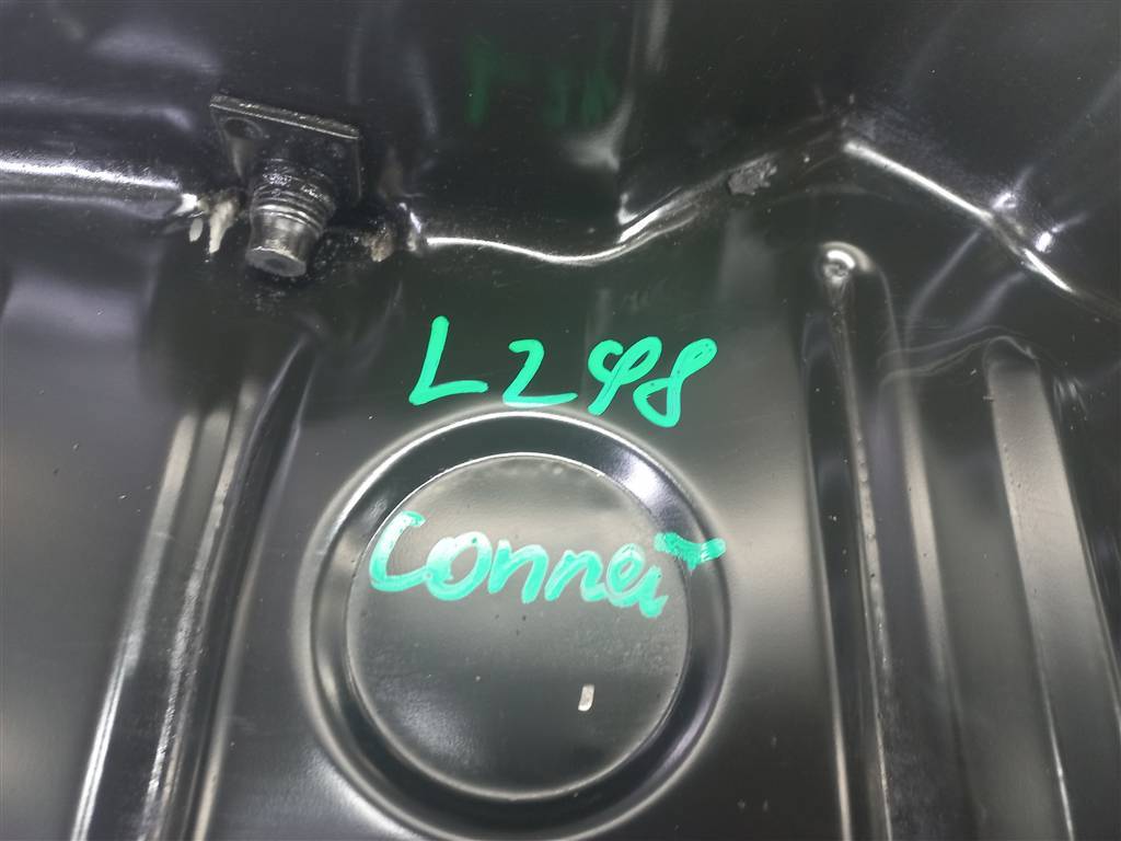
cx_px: 560
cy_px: 420
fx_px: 810
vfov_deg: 54.9
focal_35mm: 25
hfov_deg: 69.4
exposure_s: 1/33.3
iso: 320
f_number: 1.8
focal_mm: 4.6
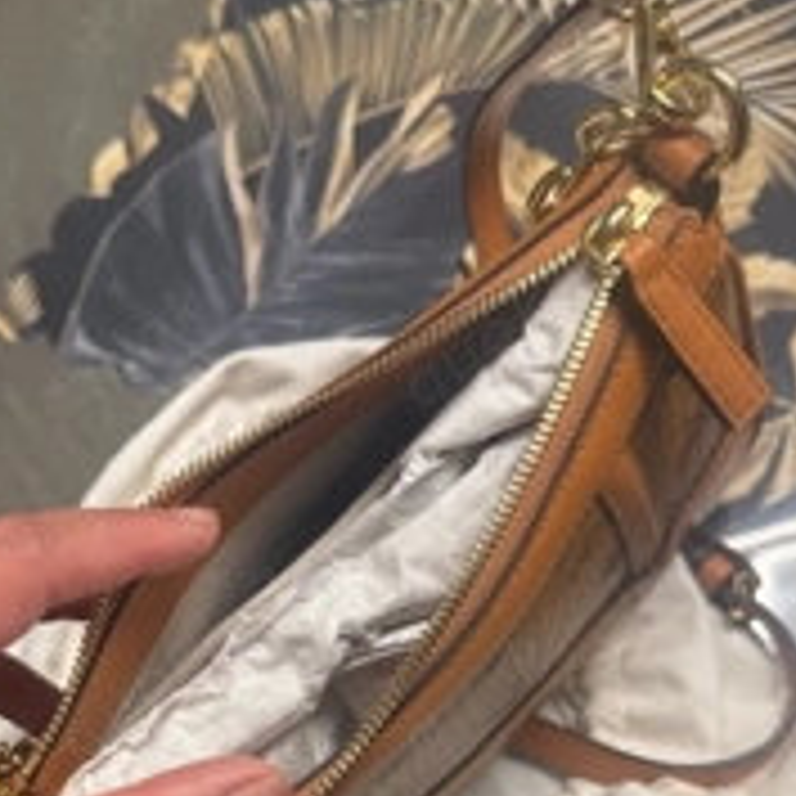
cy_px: 706
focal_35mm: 48
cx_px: 288
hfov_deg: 35.1
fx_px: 1249
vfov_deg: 33.6
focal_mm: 6.76
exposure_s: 1/100
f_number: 1.78
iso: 125
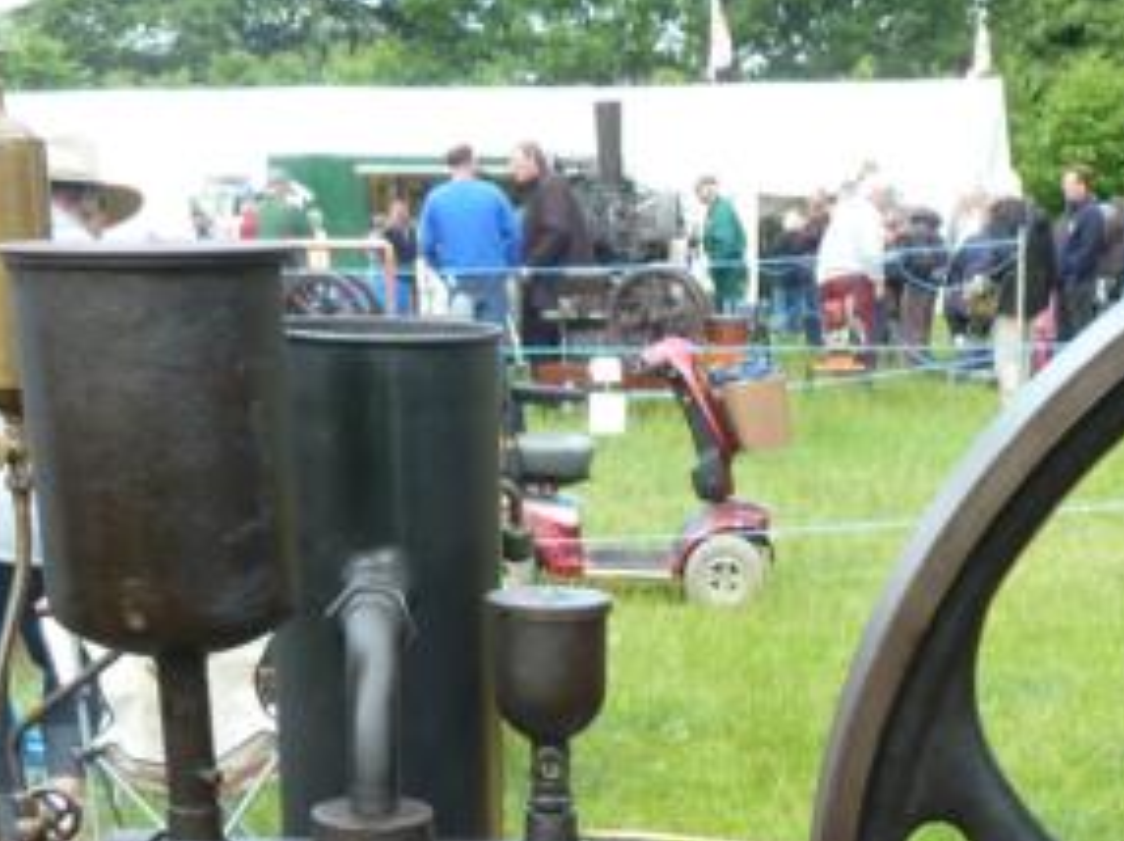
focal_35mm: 70
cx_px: 747
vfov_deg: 19.0
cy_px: 1171
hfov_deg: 27.6
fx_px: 2271
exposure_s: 1/100
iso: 80
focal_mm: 4.1
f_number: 4
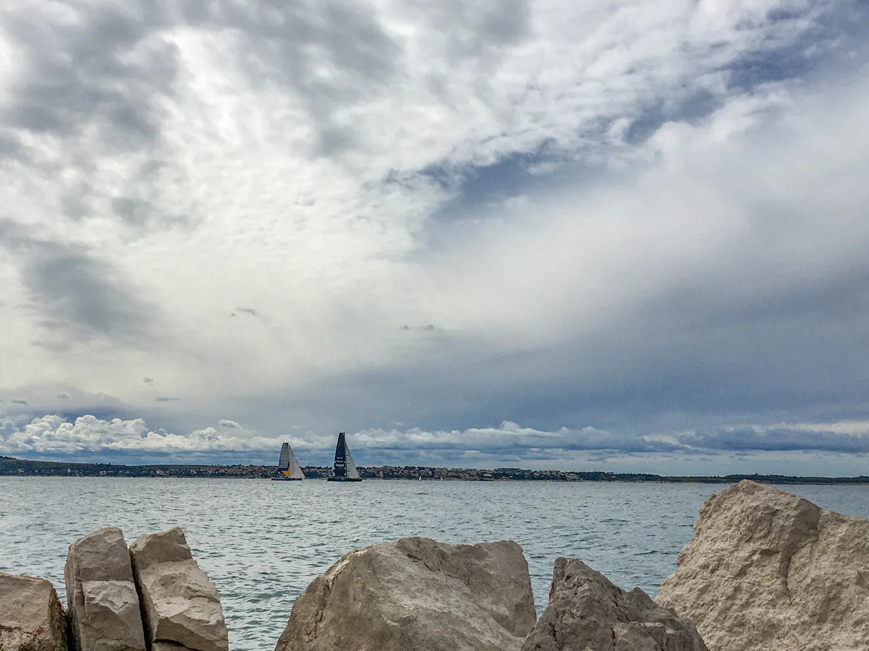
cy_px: 347
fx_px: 1054
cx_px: 367
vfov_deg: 34.3
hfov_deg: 44.7
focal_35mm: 42
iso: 25
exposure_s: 1/5500
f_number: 2.2
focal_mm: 4.15
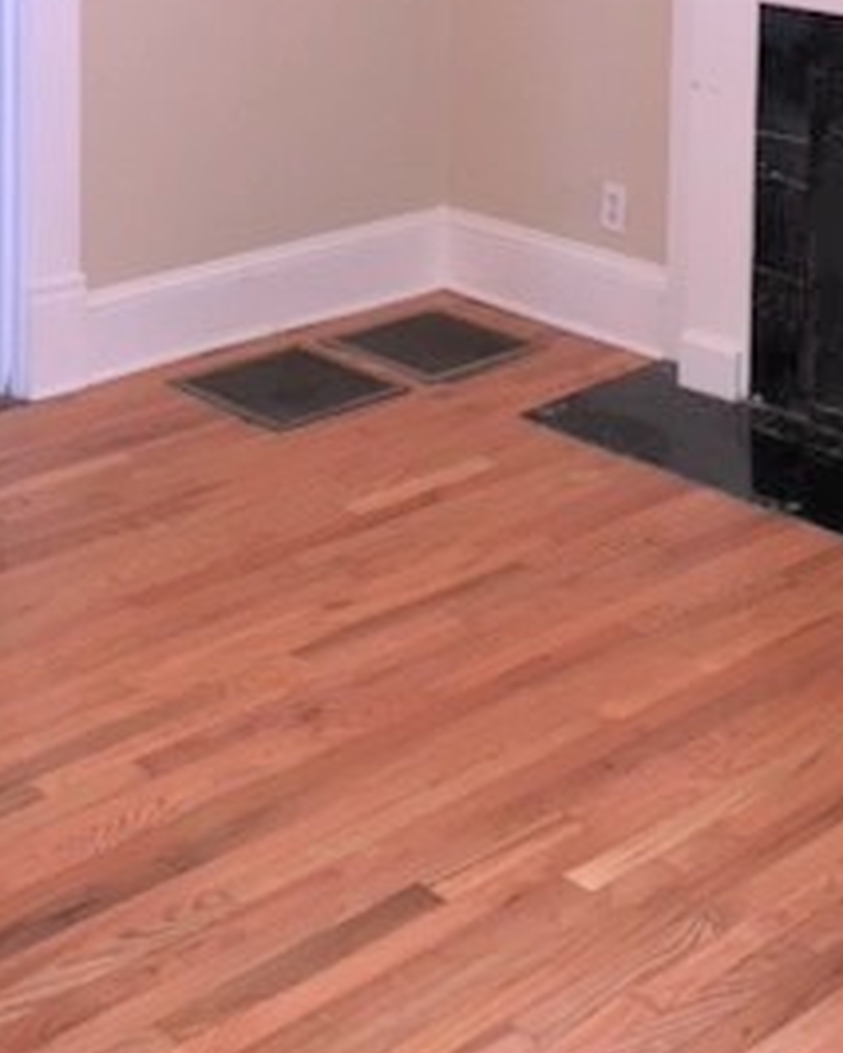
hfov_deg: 22.5
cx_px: 372
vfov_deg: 25.7
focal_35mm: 68
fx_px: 2119
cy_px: -123
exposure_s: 1/30
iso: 100
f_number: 2.2
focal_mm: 4.15
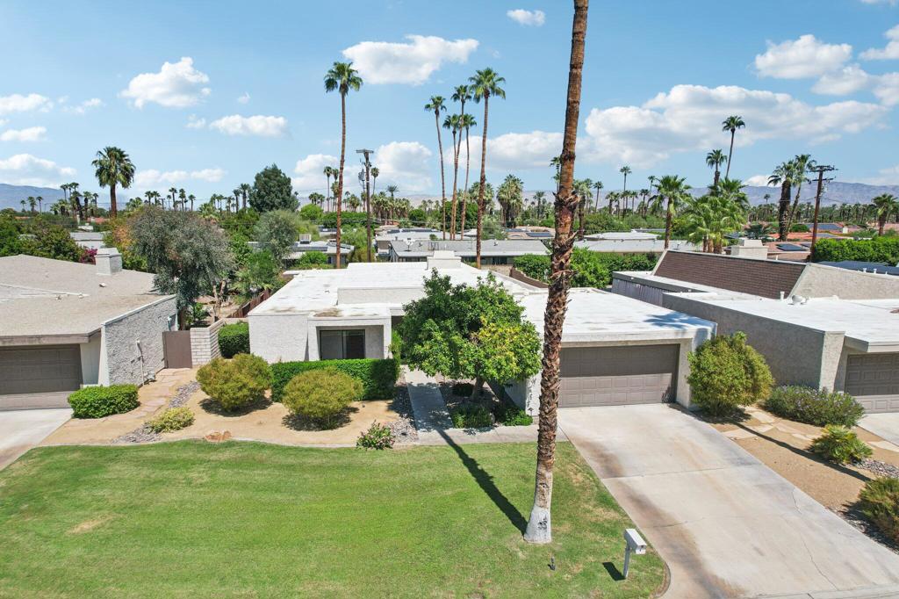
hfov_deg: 78.6
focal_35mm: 22
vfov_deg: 57.2
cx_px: 450
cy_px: 300
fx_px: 549
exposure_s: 1/3200
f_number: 2.8
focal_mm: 8.38
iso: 130
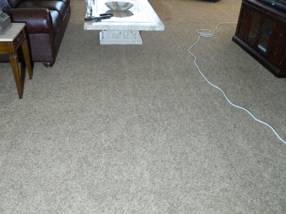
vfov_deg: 40.7
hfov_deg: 52.6
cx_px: 143
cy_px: 107
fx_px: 289
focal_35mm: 35
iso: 400
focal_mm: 6.2
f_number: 3.3
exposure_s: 1/8
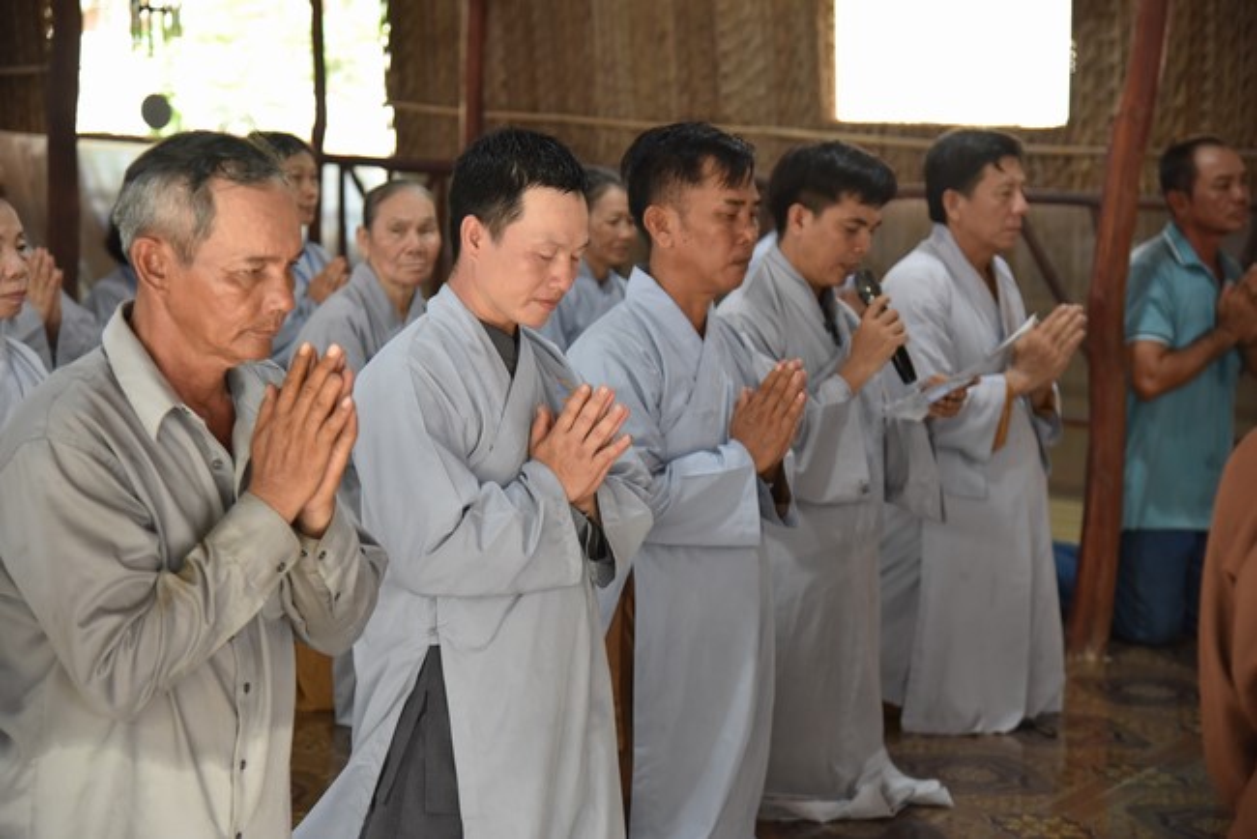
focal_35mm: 75
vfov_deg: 18.2
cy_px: 420
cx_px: 628
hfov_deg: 27.0
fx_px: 2620
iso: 1800
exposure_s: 1/60
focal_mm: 75
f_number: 4
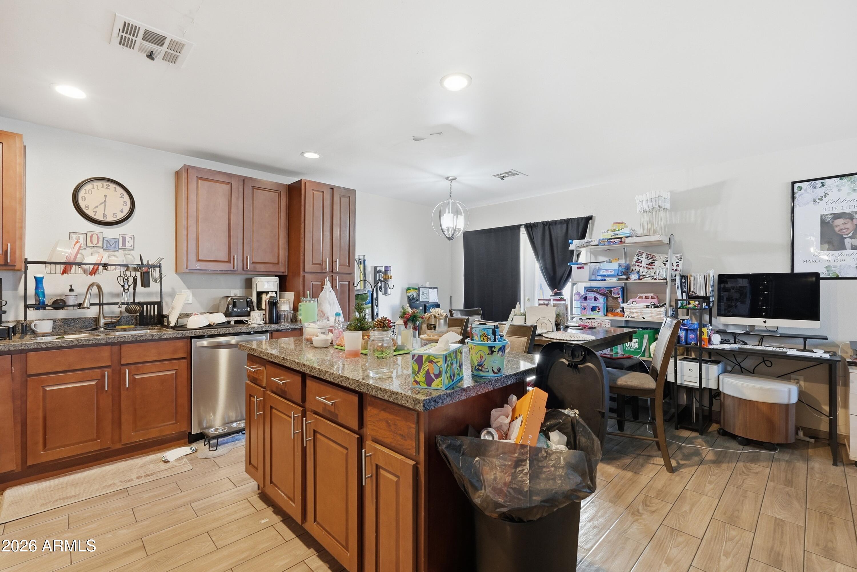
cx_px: 428
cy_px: 286
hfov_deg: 95.0
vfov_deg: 72.1
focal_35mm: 16
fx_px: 393
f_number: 9
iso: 400
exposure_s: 1/25
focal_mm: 16.5
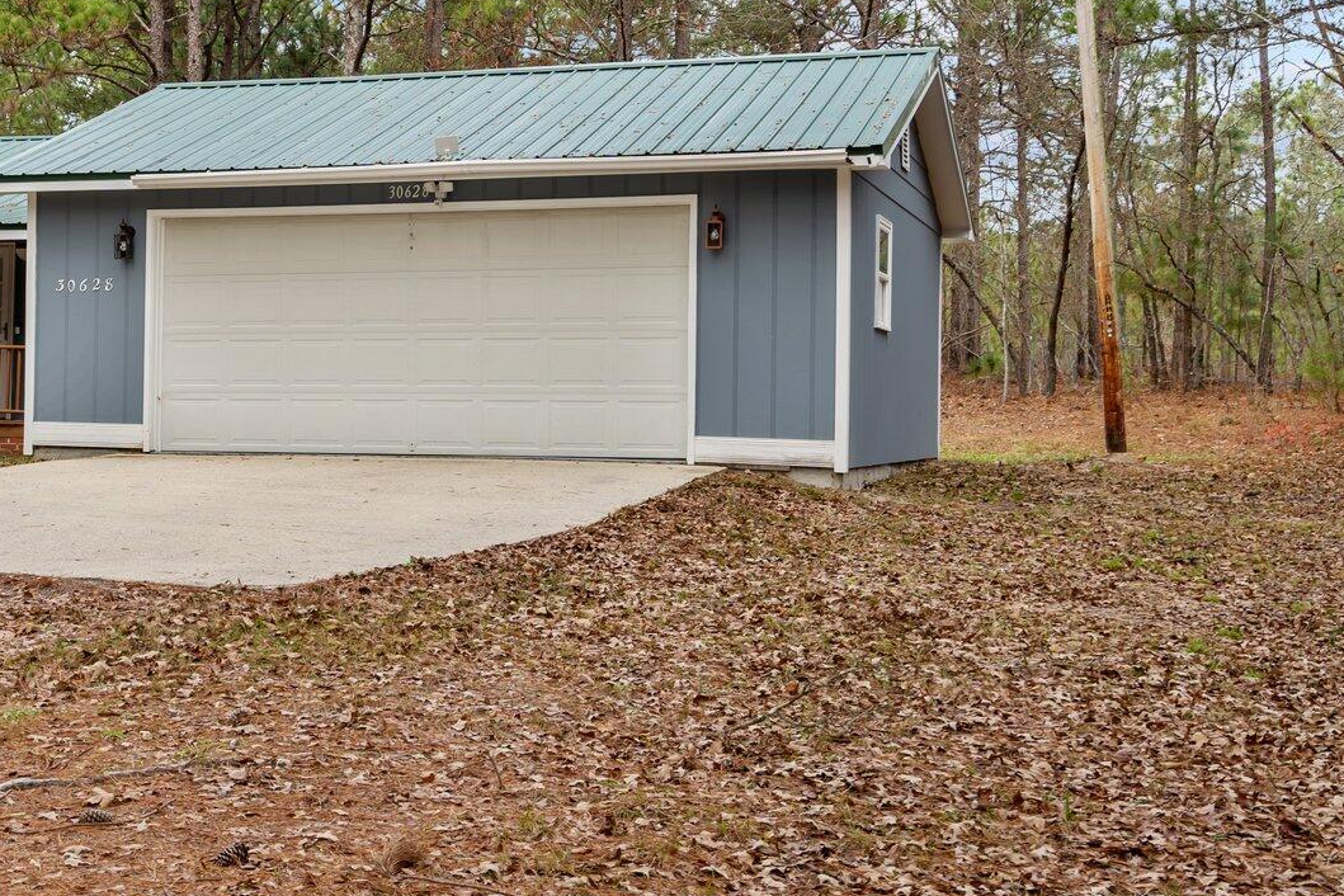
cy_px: 362
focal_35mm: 58
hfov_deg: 33.2
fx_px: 2165
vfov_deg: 23.3
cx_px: 214
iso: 100
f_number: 8
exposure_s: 1/50
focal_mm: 30
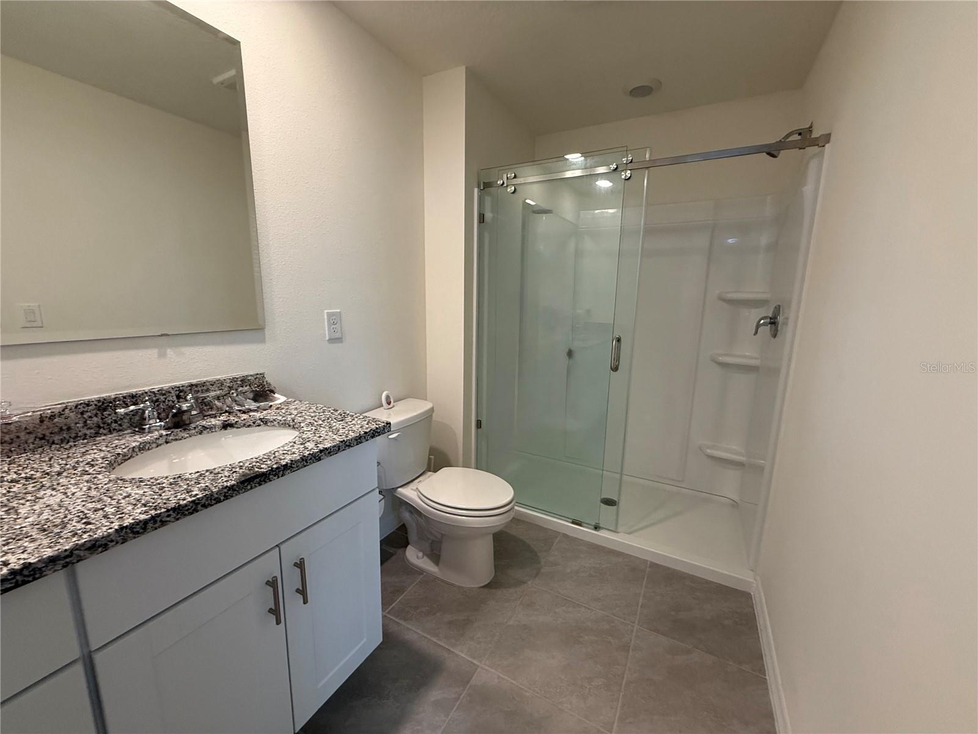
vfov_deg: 85.7
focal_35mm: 14
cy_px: 367
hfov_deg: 102.1
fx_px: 396
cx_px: 489
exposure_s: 1/120
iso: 250
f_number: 2.2
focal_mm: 2.22
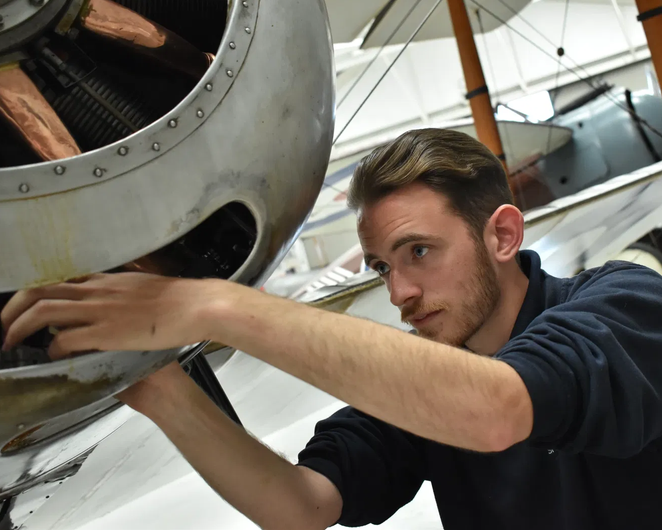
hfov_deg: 37.6
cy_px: 262
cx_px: 368
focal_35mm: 50
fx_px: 971
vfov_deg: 30.5
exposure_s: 1/320
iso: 1800
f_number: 4.2
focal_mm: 29
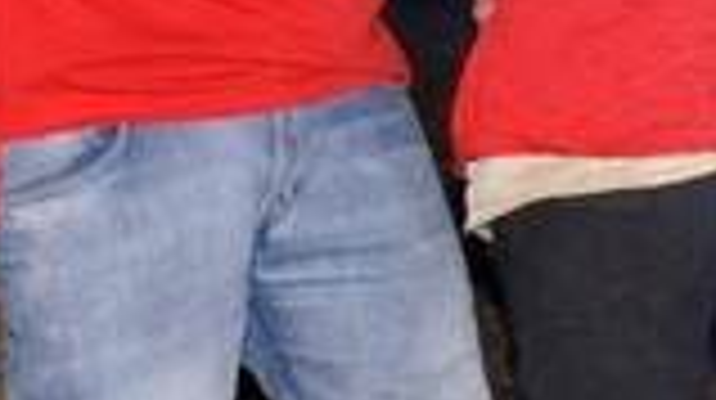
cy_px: -247
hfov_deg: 14.1
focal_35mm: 152
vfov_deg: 7.8
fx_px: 2882
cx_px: 513
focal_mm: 24
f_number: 5.6
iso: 400
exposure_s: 1/60
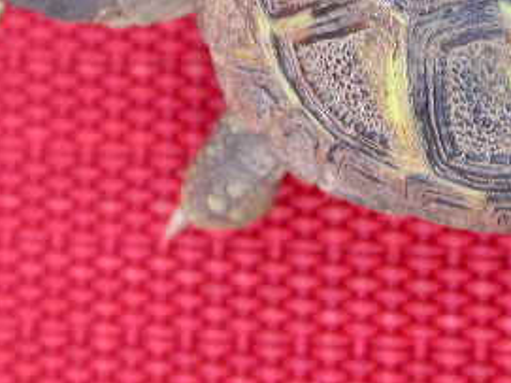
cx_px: 468
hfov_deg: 10.7
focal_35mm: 184
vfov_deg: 8.0
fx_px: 2715
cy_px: -17
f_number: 5
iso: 100
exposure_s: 1/64.1
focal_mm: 16.2
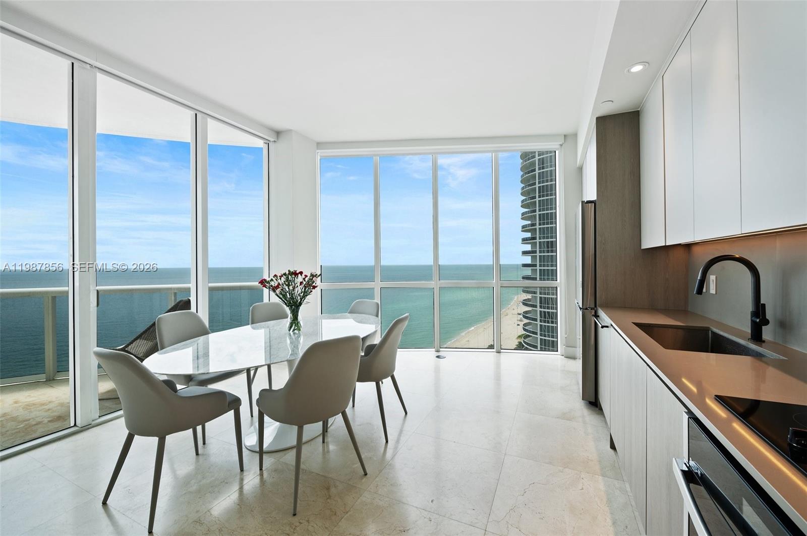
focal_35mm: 14
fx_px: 313
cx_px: 404
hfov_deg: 104.3
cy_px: 268
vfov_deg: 81.1
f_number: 8
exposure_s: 1/50
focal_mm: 14
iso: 200
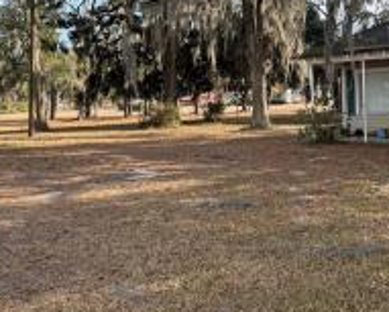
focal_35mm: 49
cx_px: 289
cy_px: 90
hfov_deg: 37.2
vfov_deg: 30.5
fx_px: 564
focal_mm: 6.76
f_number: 1.78
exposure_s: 1/1156
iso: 100
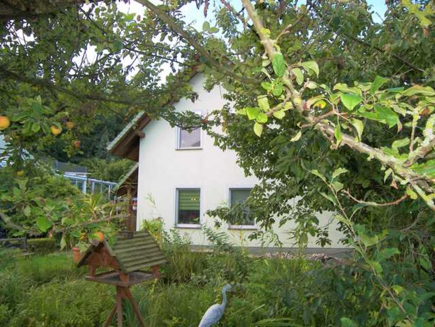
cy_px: 164
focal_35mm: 24
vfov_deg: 56.8
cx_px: 218
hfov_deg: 71.6
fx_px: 302
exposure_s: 1/125
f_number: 2.8
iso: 50
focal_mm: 5
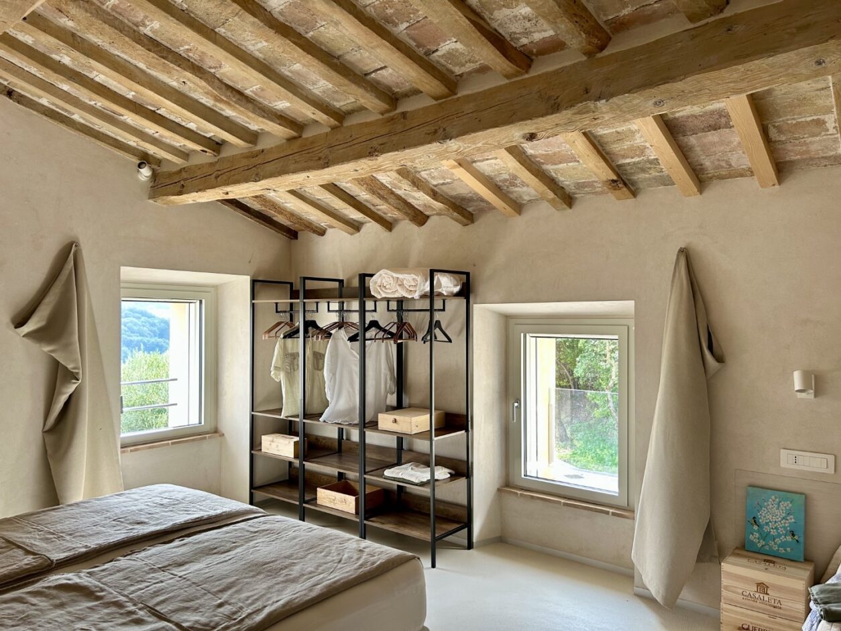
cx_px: 420
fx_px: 632
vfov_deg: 53.1
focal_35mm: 26
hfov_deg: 67.3
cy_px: 316
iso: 125
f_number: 1.5
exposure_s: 1/121
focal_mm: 5.7
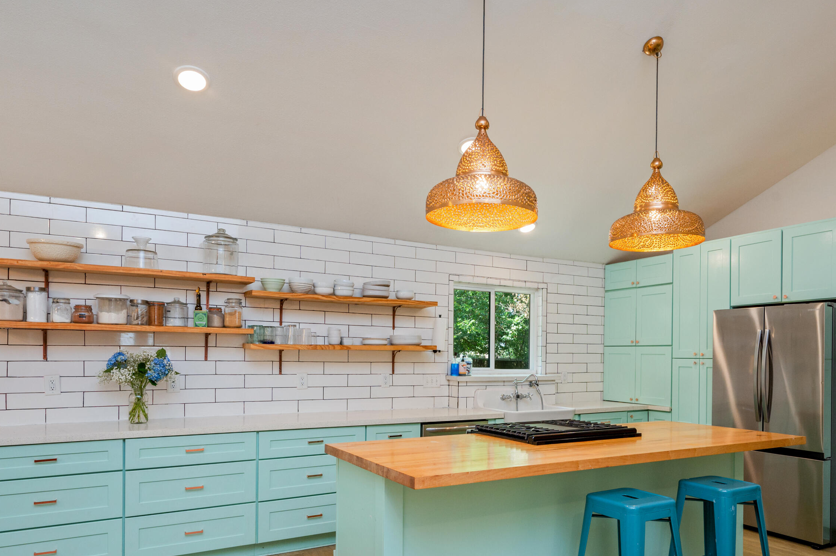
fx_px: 572
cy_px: 356
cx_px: 466
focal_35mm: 25
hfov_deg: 72.0
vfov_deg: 51.2
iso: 500
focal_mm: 18.5
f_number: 8
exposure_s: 1/25
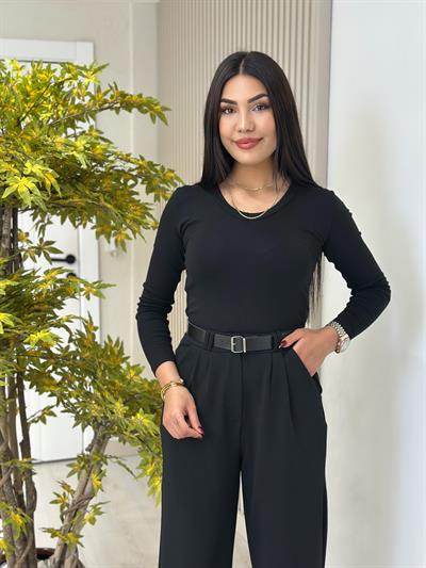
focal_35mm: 48
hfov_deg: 30.3
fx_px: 787
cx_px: 213
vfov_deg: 39.6
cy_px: 284
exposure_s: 1/100
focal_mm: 6.86
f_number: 1.78
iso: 80
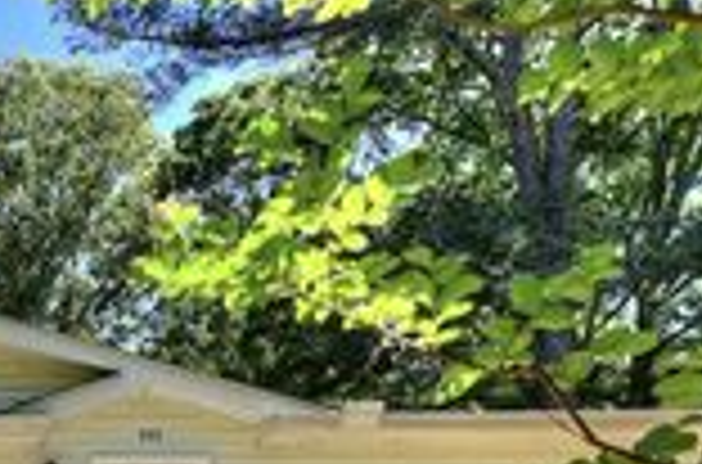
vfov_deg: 22.1
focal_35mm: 48
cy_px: 732
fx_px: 933
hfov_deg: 32.9
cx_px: -162
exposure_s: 1/125
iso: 400
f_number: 11
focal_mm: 15
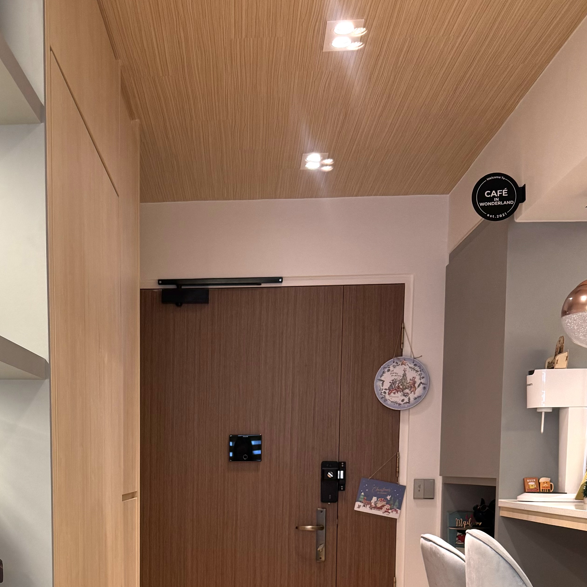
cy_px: 550
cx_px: 164
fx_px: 921
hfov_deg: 34.8
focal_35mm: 48
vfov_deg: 33.1
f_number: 1.78
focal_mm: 6.86
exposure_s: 1/50
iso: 125
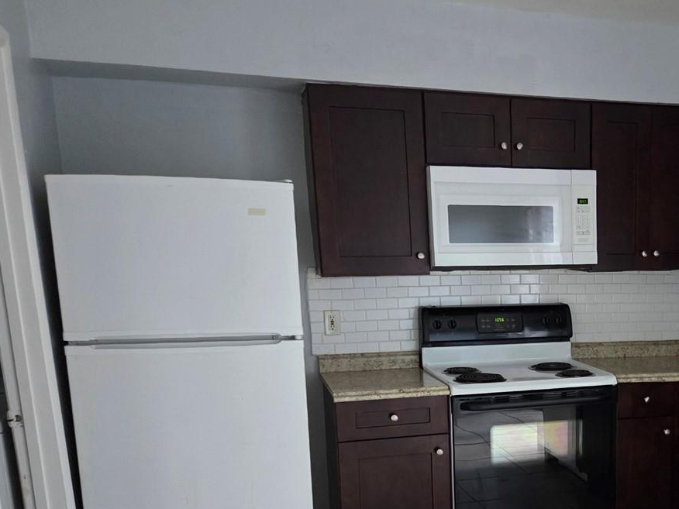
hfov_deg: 42.0
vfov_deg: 33.2
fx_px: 824
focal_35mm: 42
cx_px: 580
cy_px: 423
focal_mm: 5.4
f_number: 1.8
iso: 1250
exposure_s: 1/60
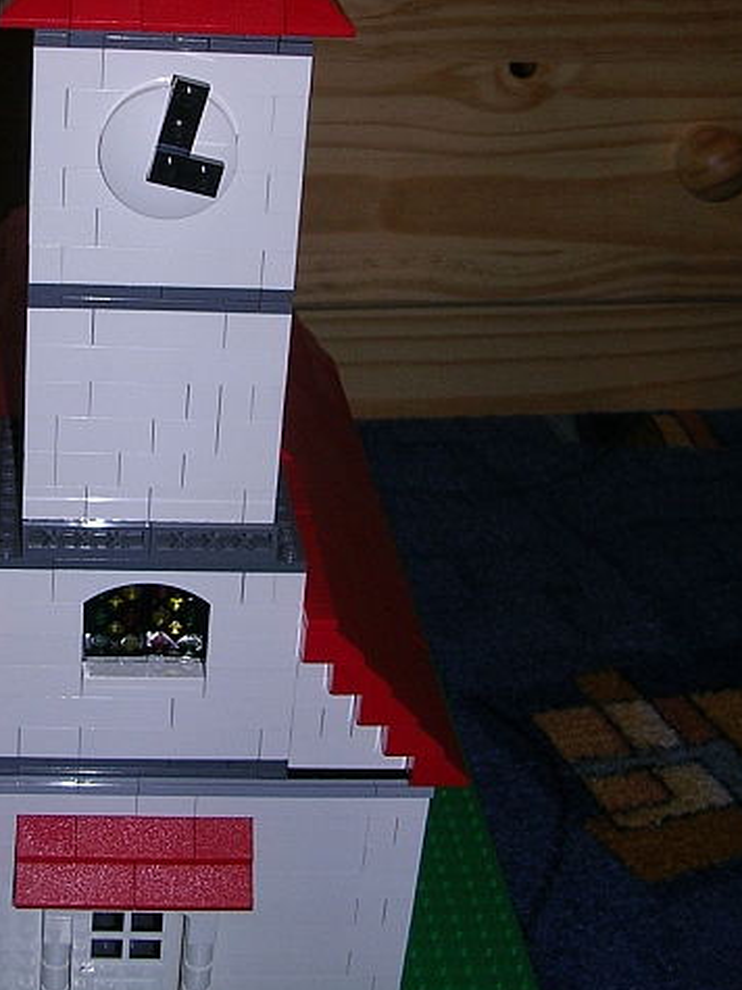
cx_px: 154
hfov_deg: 22.6
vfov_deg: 30.2
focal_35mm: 64
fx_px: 1830
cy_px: 381
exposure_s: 1/60.1
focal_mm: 5.8
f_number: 2.8
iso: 50
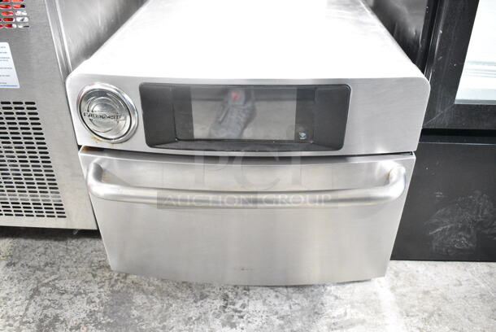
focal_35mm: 32
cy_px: 166
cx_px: 248
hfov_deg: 59.4
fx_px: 434
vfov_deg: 41.8
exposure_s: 1/30
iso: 5000
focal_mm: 21
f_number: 3.8
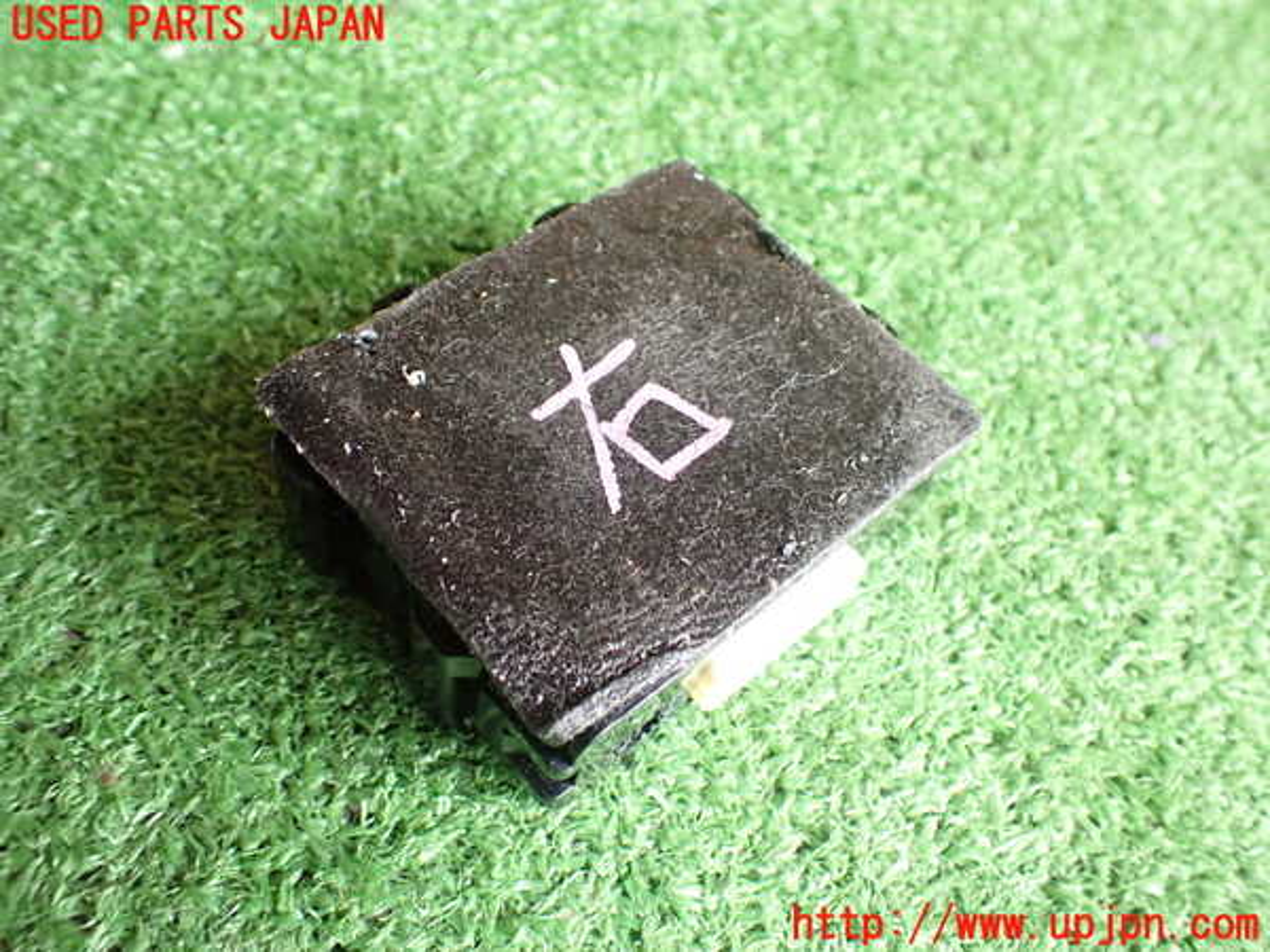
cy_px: 476
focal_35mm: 30
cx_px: 635
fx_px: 1101
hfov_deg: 60.0
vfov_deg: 46.8
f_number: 2.3
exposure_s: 1/100
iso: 800
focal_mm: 5.4
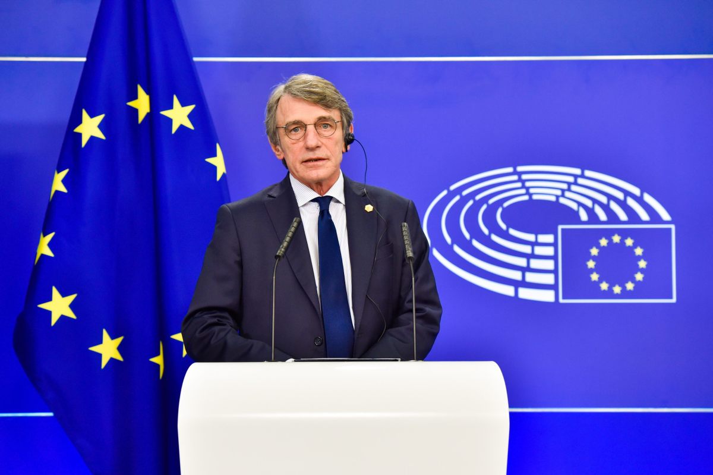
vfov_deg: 11.2
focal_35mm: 122
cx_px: 356
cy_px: 238
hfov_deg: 16.8
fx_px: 2415
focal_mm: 122
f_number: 4
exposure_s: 1/640
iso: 2000
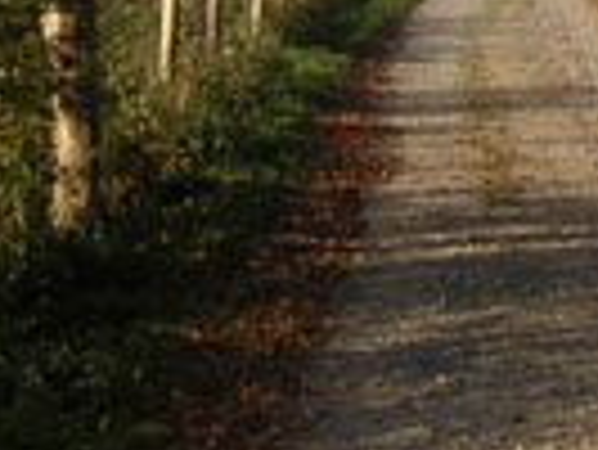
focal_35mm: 122
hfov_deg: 15.9
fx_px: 2109
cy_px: -220
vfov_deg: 11.7
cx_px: 531
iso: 100
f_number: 5.2
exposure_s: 1/214
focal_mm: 4.7
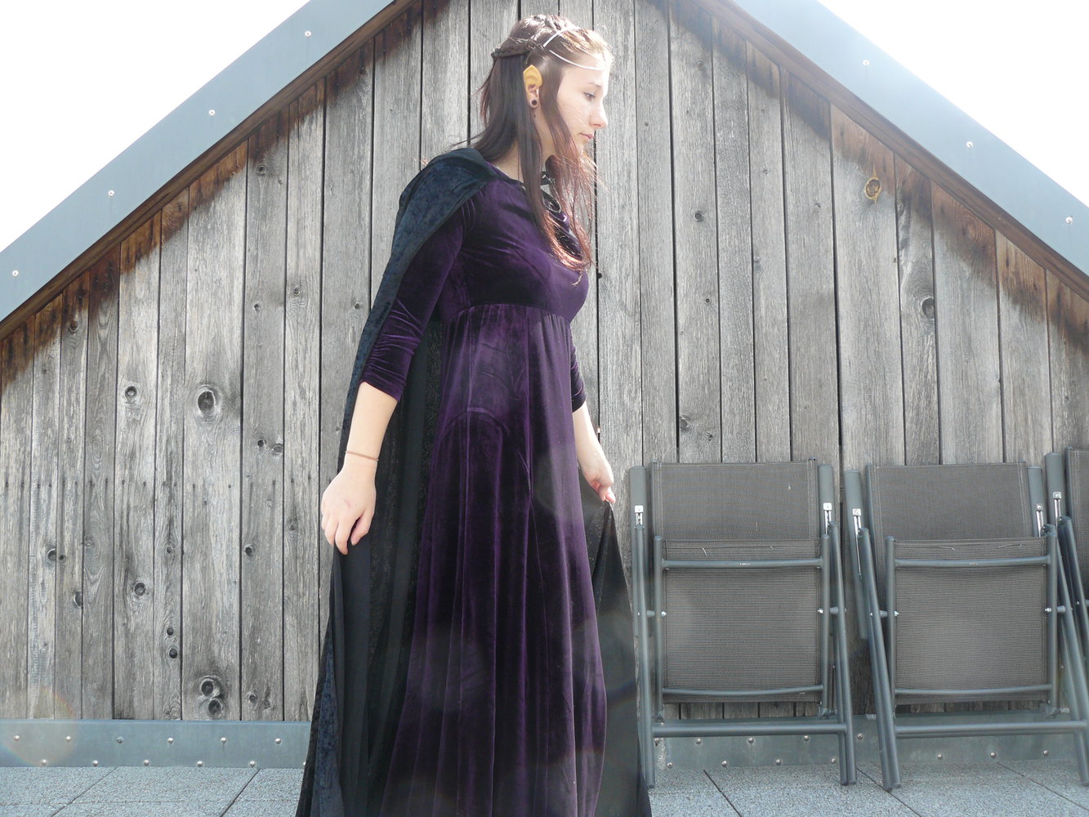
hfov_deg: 51.4
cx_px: 544
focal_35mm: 36
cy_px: 408
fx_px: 1133
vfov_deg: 39.7
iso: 100
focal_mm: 6
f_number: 4
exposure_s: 1/160
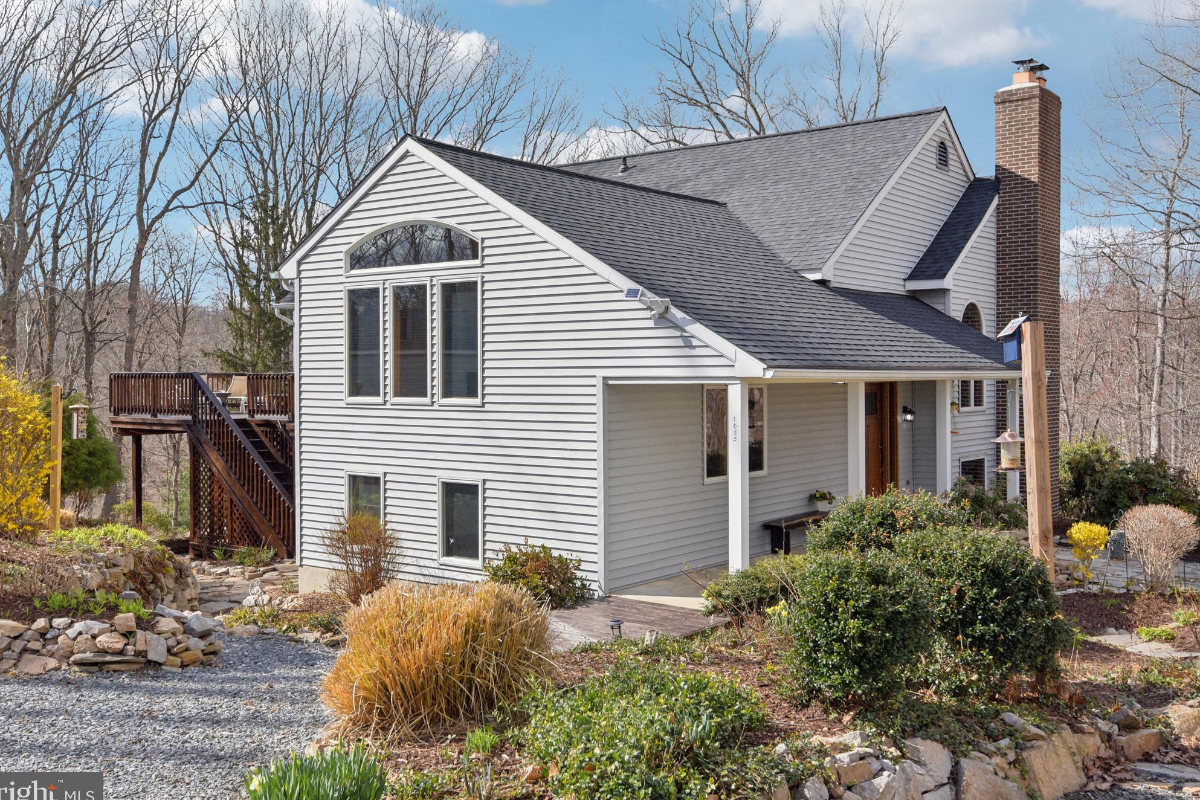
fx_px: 1100
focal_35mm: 33
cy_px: 404
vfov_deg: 40.0
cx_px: 588
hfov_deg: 57.2
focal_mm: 32
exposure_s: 1/3200
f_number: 8
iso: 400
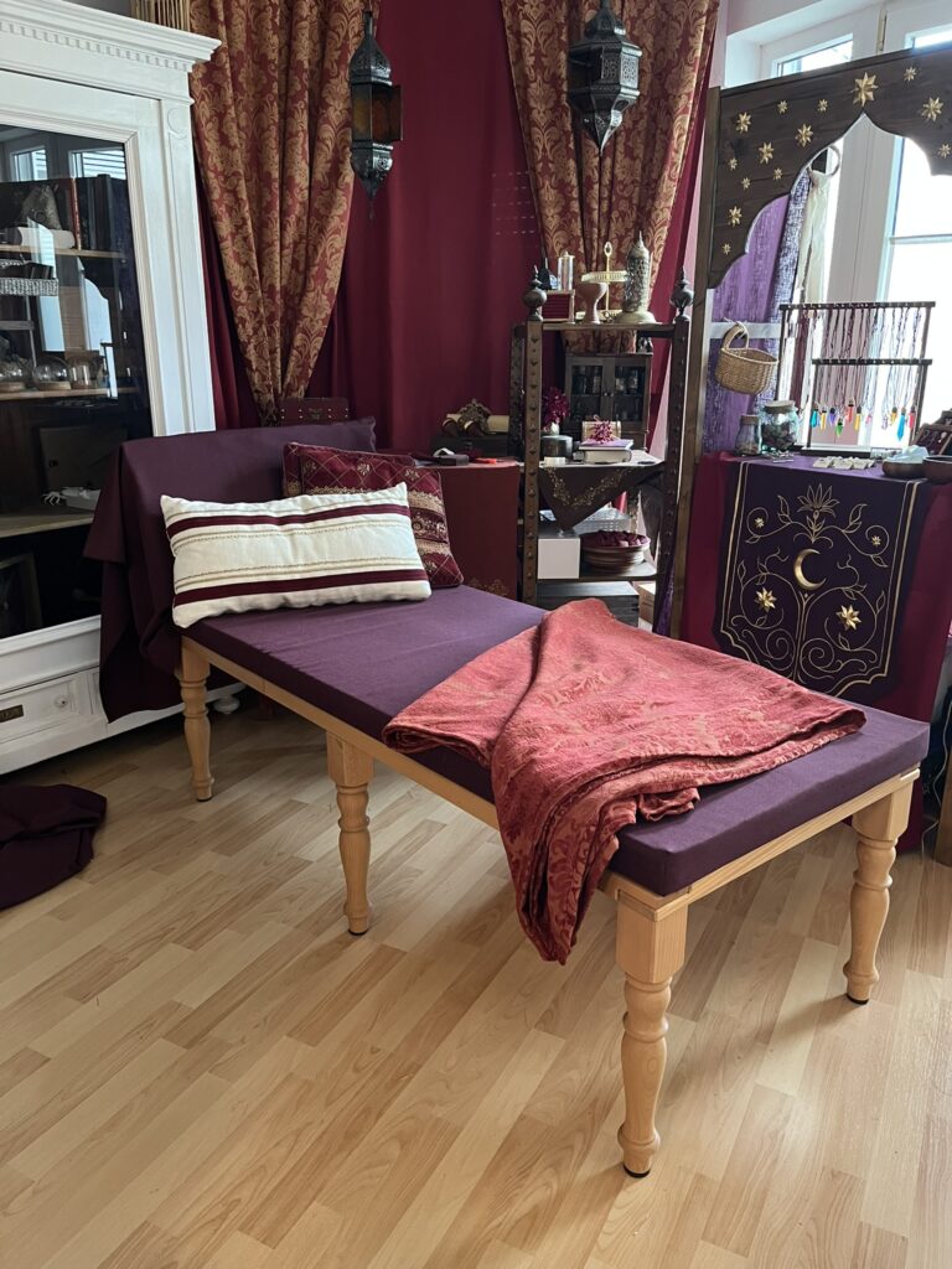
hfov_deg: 53.1
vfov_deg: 67.3
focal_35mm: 26
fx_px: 953
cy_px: 634
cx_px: 476
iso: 500
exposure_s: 1/40
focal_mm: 5.1
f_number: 1.6
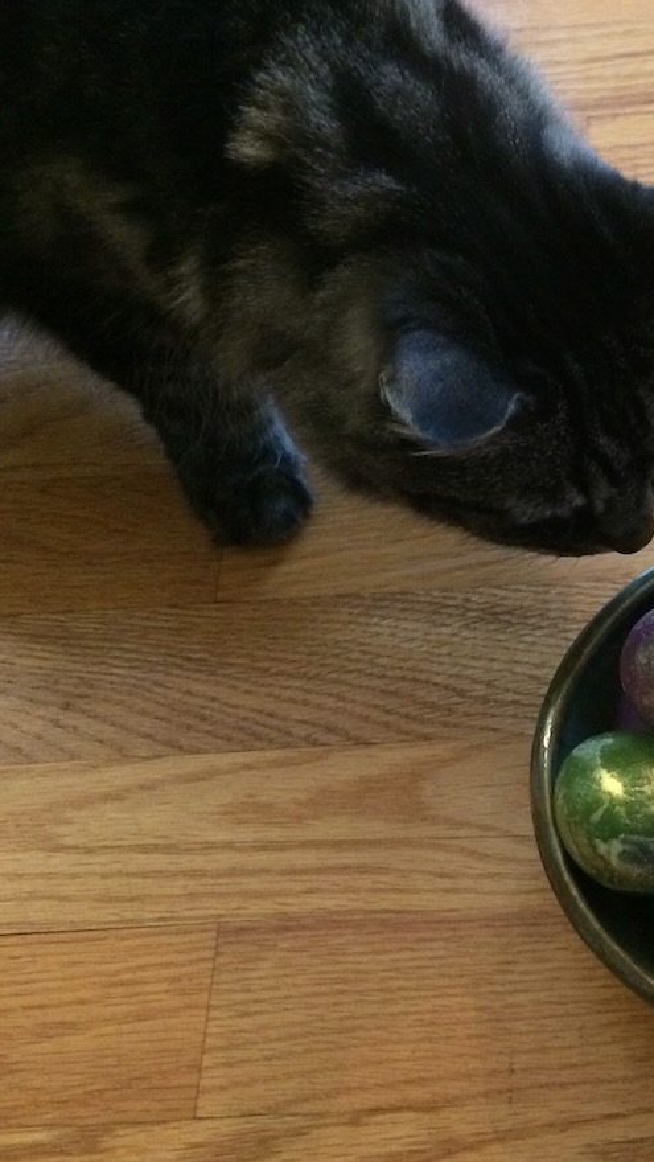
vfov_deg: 44.6
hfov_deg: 24.8
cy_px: 571
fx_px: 1417
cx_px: 645
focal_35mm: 46
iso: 320
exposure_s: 1/20
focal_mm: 4.15
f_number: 2.2
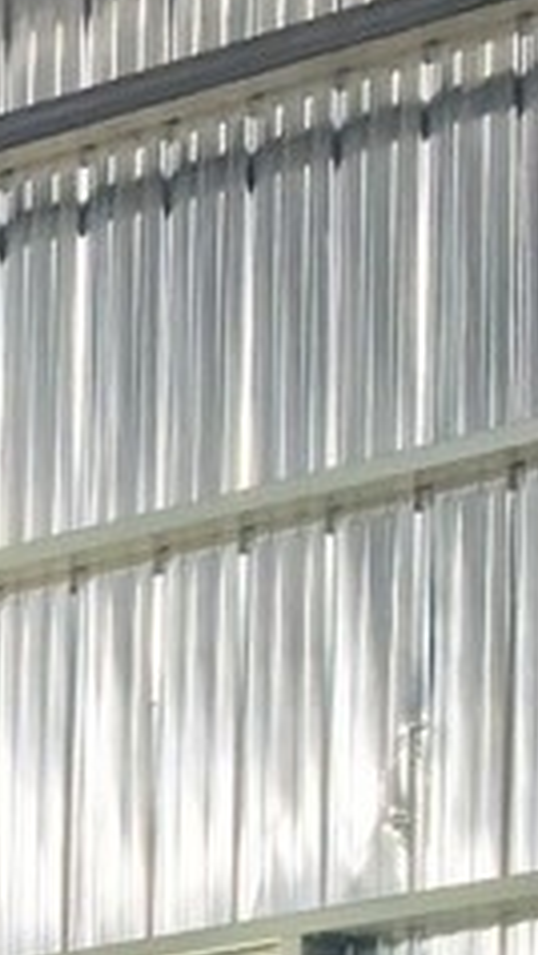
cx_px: -2529
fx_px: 6006
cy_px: 2054
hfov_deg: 4.2
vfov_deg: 8.5
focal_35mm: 237
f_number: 4
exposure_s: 1/100
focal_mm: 5.75
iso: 160
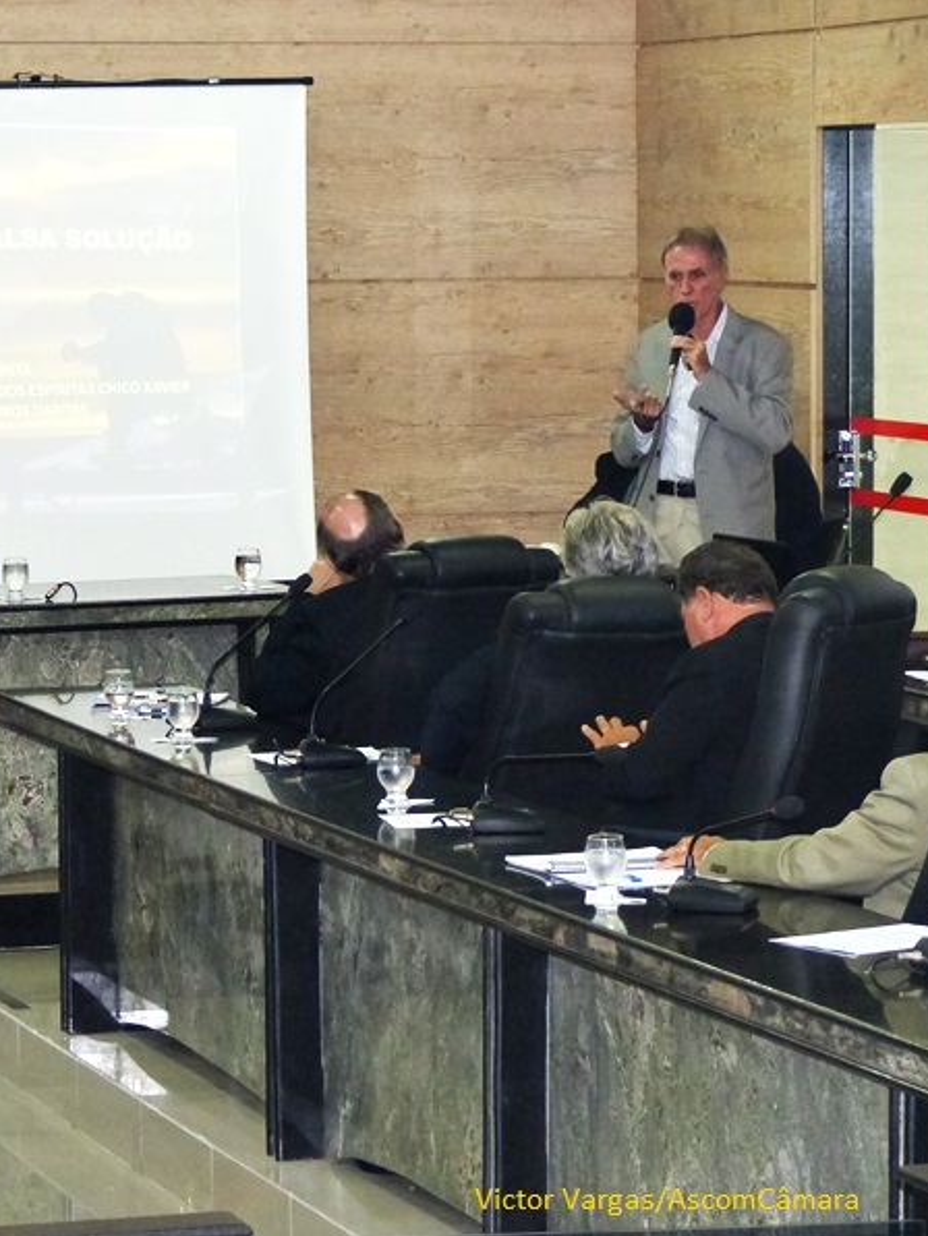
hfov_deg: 10.1
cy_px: 617
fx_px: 5217
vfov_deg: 13.5
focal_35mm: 146
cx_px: 147
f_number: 2.8
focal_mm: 19.6
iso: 800
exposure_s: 1/60
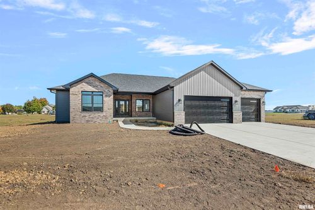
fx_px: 140
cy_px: 105
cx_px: 158
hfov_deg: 96.8
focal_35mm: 16
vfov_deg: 73.7
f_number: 6.3
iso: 250
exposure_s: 1/200
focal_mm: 16
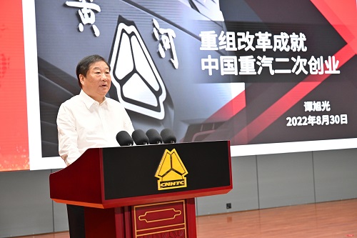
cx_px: 178
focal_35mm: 59
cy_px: 119
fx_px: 585
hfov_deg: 33.9
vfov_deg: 23.0
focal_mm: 59
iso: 2000
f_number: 4
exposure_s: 1/125
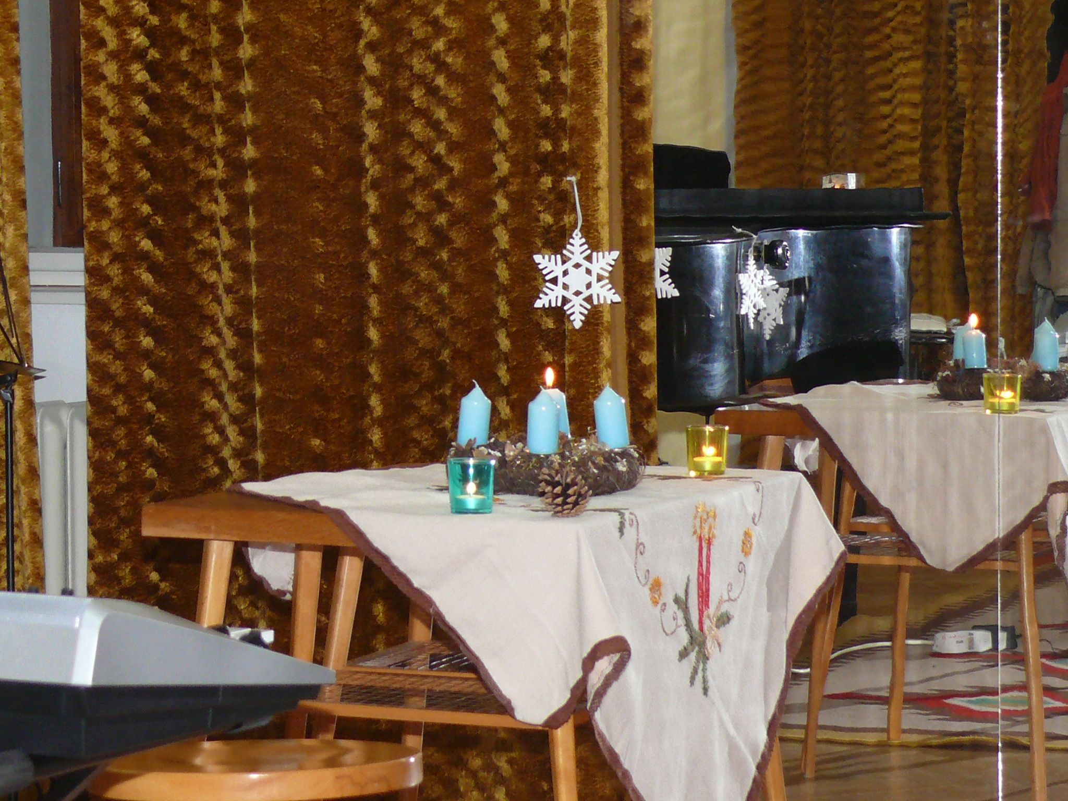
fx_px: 3887
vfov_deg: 11.8
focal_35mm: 126
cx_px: 534
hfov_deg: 15.6
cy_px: 400
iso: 200
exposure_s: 1/30
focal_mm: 15.1
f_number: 3.2
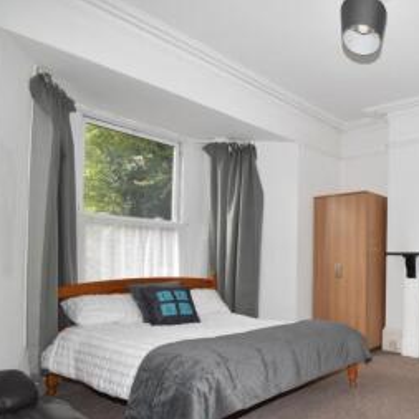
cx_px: 384
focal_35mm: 24
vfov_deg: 64.1
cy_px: 261
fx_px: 329
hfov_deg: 55.5
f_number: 13
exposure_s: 1/60
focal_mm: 10
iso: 1250
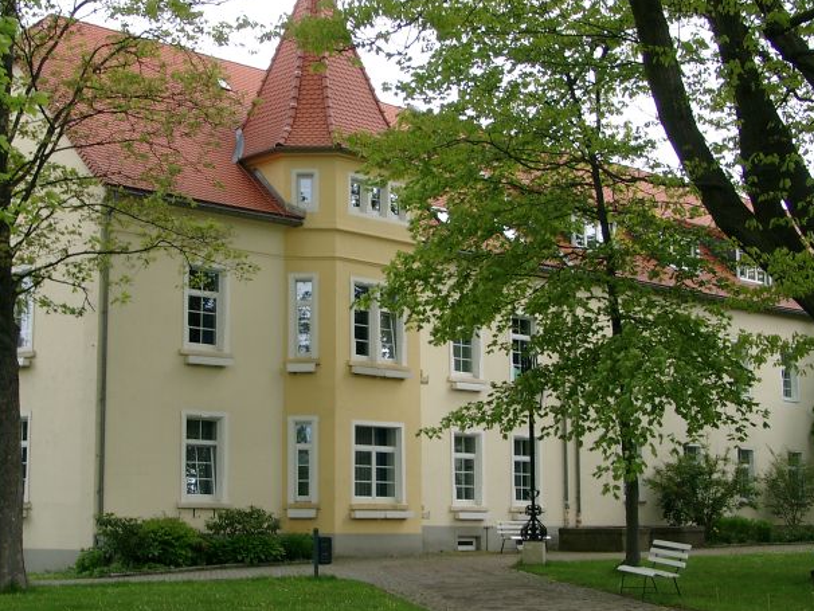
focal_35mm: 62
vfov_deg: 23.7
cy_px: 266
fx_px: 1459
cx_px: 333
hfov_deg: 31.1
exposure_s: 1/96.4
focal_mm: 9.82
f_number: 4
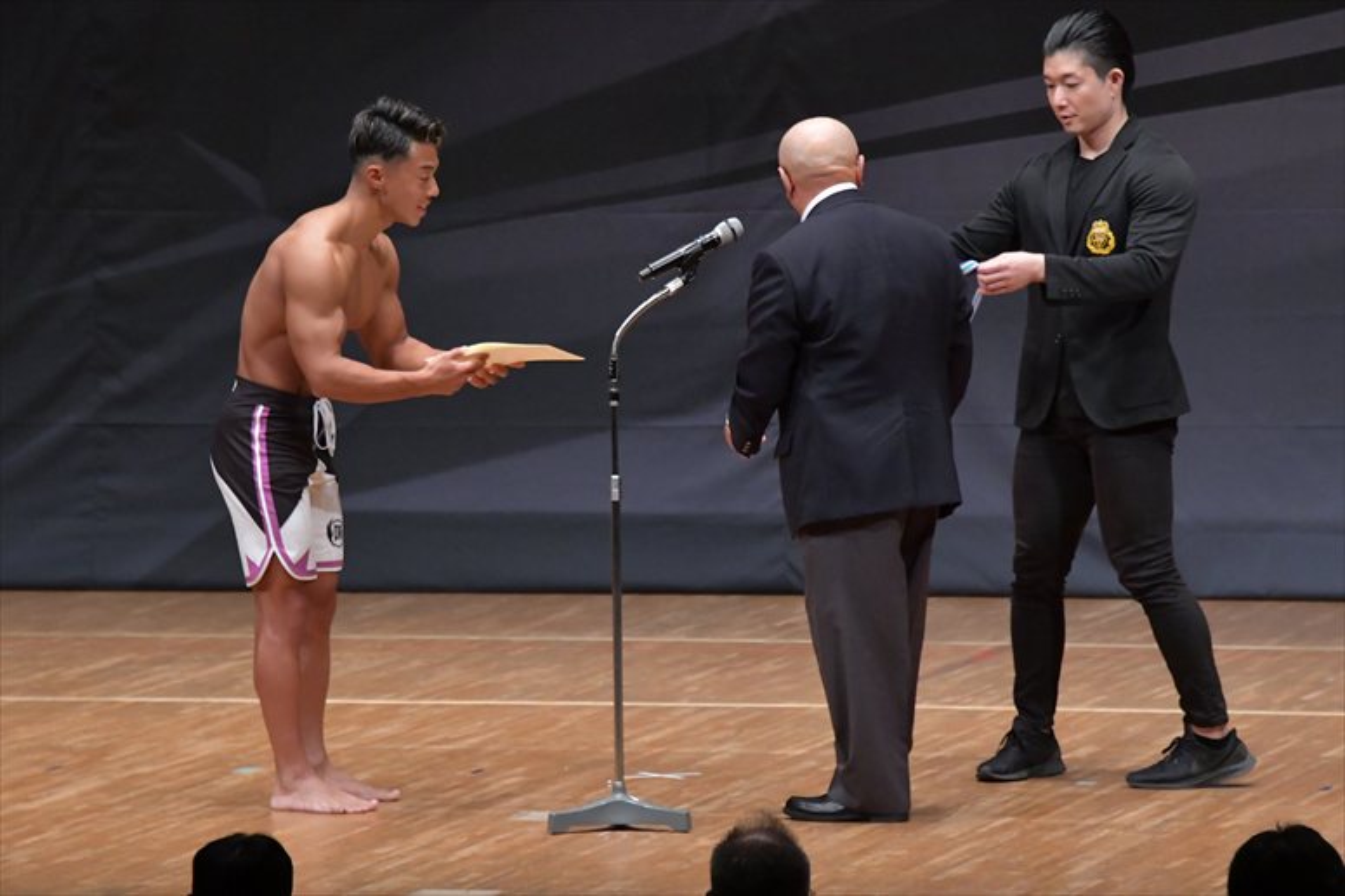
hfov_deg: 7.2
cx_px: 672
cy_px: 448
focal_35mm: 285
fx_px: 10643
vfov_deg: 4.8
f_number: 5.6
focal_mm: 190
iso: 6400
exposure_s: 1/400
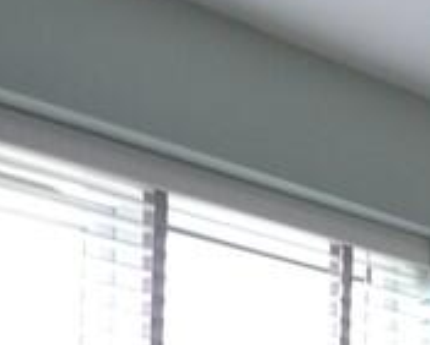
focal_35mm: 82
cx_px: 621
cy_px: 645
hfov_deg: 20.4
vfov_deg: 15.7
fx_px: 1044
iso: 400
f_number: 3.5
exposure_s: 1/60
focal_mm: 10
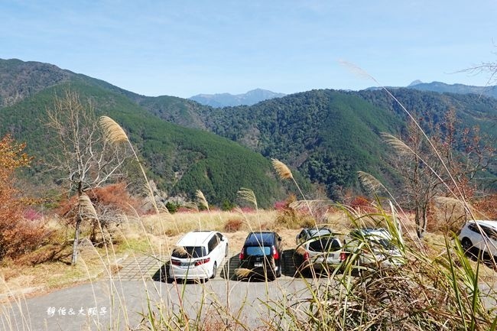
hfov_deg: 73.8
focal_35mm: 24
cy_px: 166
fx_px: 331
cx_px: 248
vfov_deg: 53.1
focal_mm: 9
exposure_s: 1/320
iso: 125
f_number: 5.6
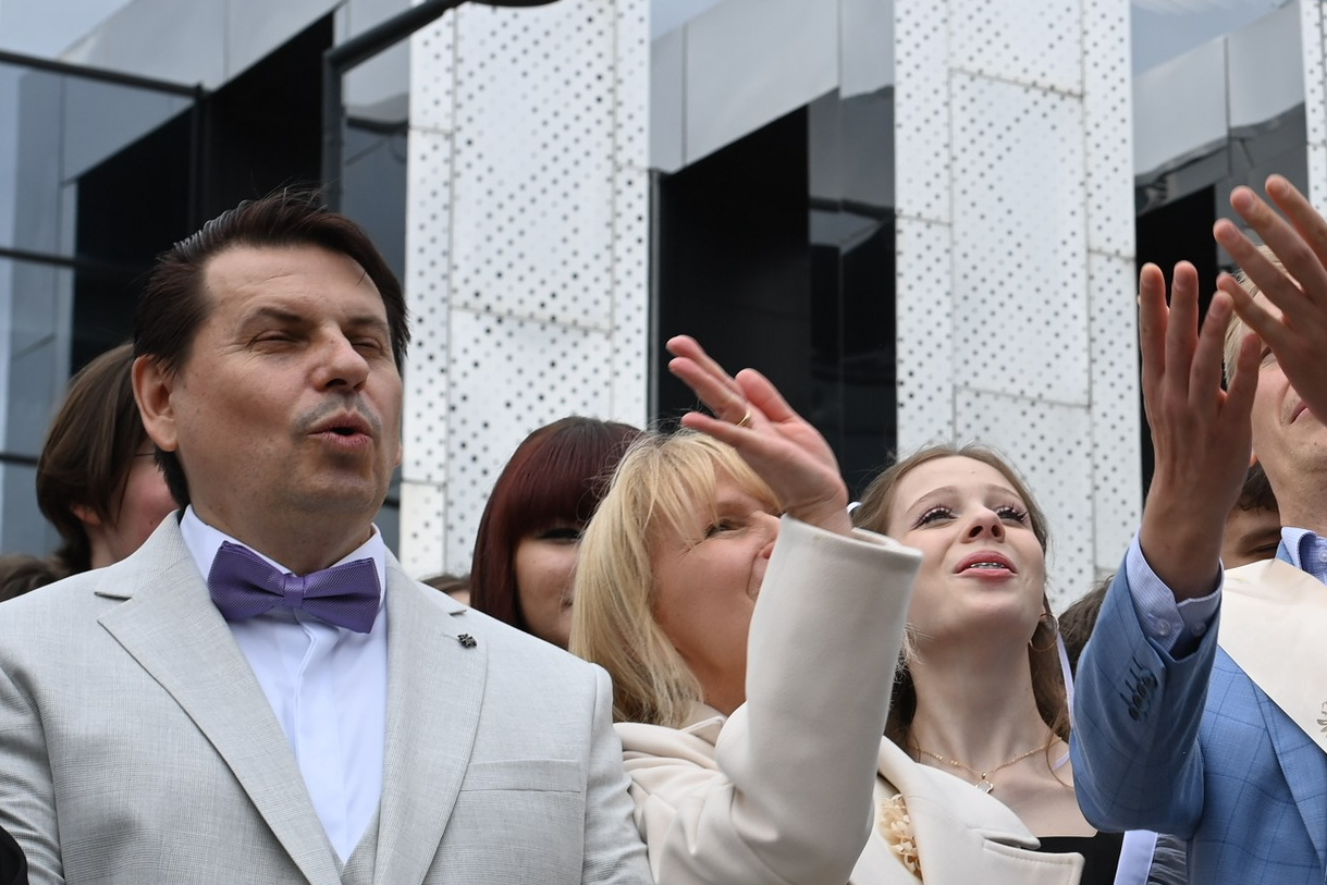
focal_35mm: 105
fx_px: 3871
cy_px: 486
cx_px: 1287
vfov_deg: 13.0
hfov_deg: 19.0
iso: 125
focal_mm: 50
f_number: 9
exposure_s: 1/250
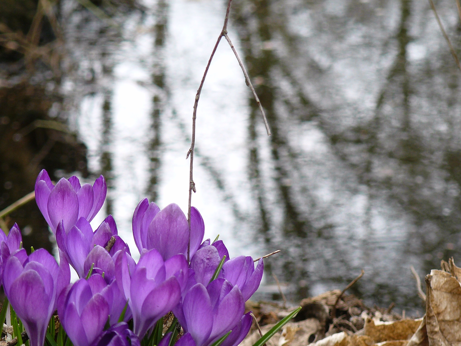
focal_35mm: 156
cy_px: 173
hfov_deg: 12.7
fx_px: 2078
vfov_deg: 9.5
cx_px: 230
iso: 100
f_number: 3.2
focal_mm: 21.6
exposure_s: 1/60
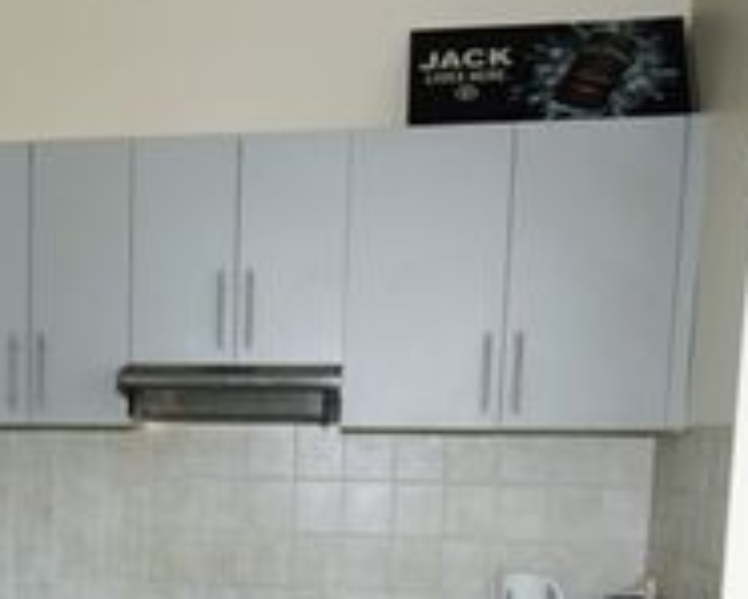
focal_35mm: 57
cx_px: 101
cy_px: 601
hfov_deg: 31.7
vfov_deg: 25.4
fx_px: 1263
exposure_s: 1/60
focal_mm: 16
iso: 250
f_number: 5.6
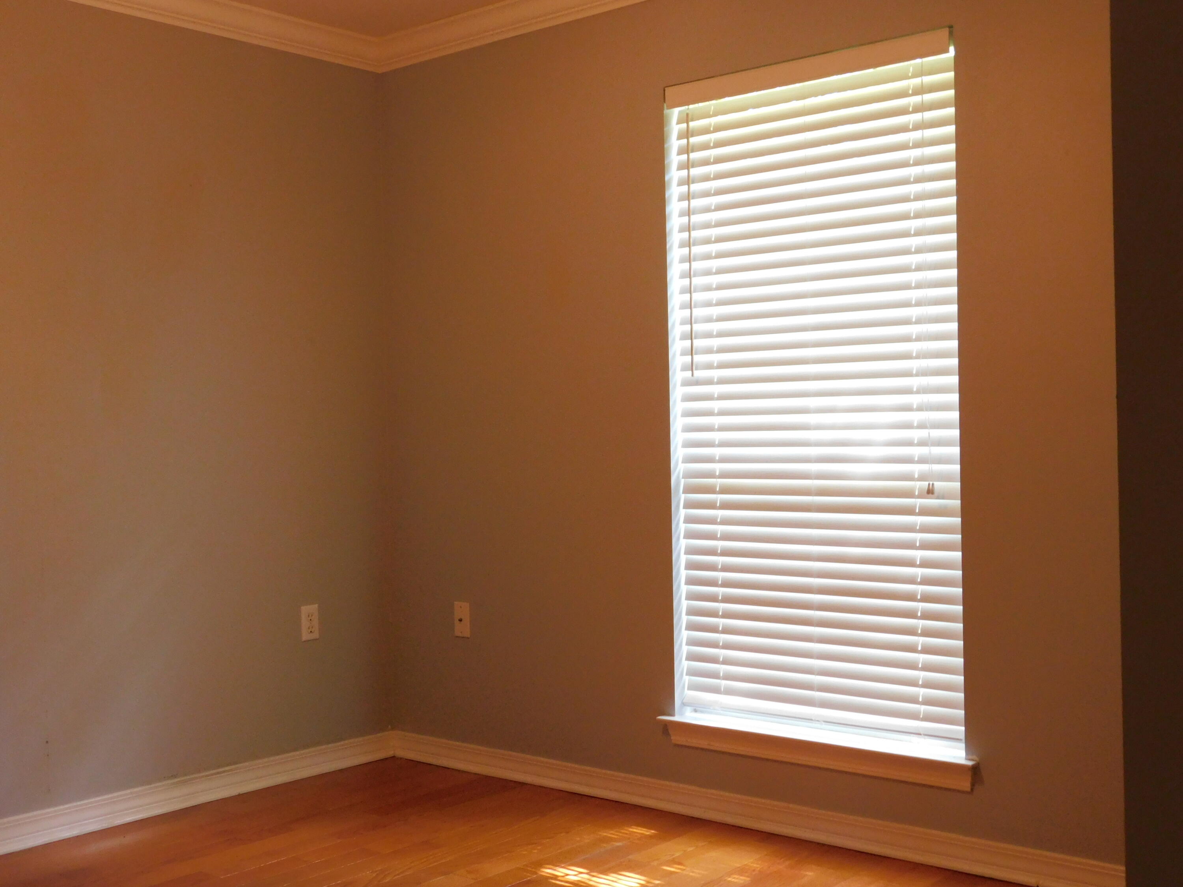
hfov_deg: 46.8
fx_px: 1367
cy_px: 444
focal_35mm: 40
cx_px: 592
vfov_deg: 36.0
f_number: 3.6
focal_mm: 7.1
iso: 400
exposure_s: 1/30
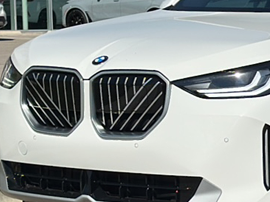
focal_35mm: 155
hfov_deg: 12.5
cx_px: 309
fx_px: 1209
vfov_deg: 9.6
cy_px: 95
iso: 64
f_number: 1.78
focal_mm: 6.86
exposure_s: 1/9091
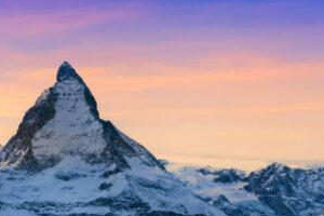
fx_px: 891
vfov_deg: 13.1
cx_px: 79
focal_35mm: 99
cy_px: 323
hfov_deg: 20.4
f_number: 8
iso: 100
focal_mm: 29
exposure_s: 1/3.33
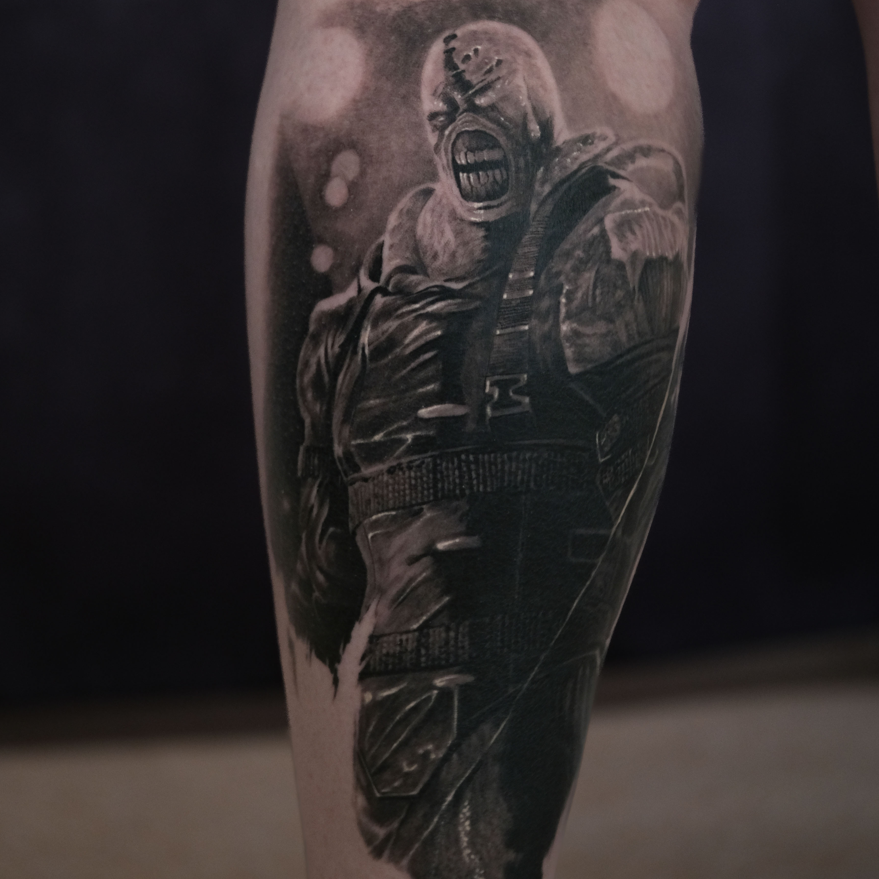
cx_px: 495
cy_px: 322
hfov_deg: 9.5
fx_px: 5286
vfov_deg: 9.5
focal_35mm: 184
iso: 800
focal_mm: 80
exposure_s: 1/125
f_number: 2.8
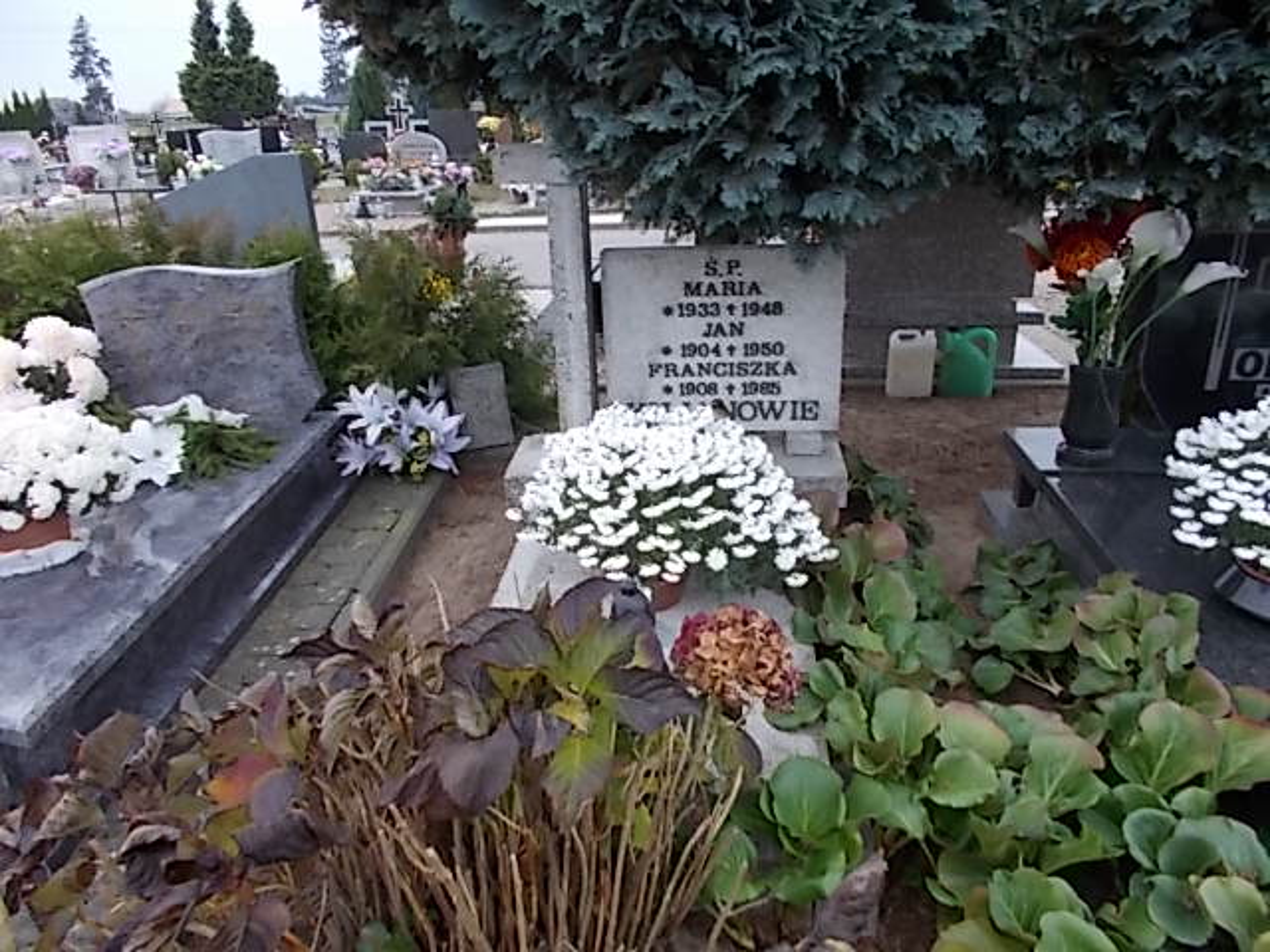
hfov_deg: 67.3
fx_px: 954
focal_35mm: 26
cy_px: 476
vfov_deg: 53.1
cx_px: 635
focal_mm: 4.6
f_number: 3.2
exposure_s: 1/30
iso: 80
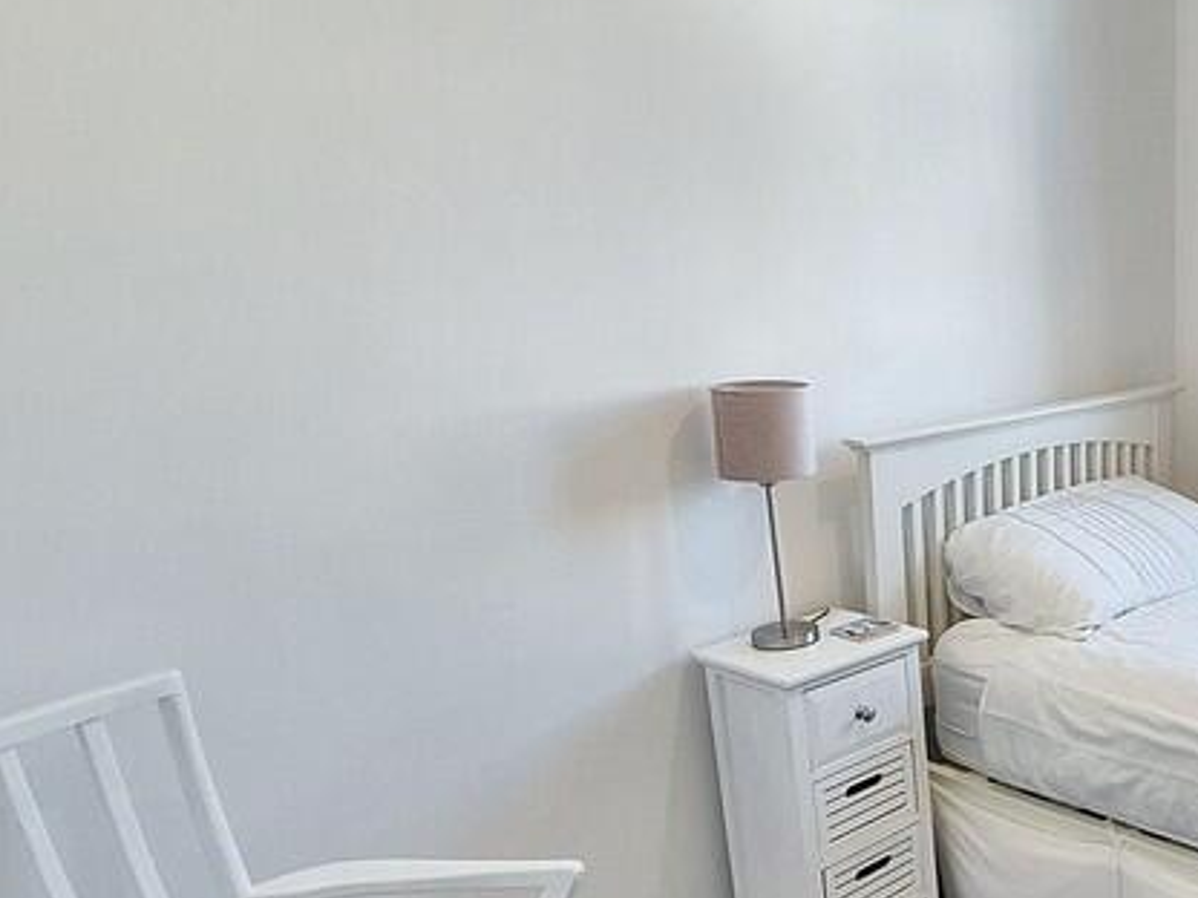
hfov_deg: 48.0
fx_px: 1107
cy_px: 599
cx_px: 1172
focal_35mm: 32
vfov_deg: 43.5
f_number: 2.2
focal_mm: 1.7
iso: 64
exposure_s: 1/100
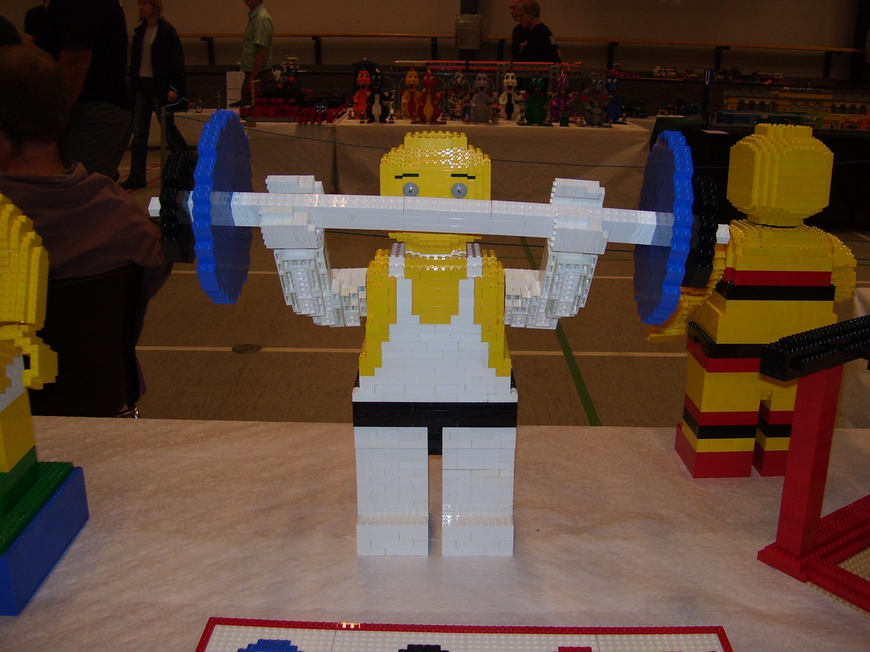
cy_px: 326
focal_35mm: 36
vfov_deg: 39.7
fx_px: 905
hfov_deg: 51.4
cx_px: 435
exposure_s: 1/60
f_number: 2.7
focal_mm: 6
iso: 80
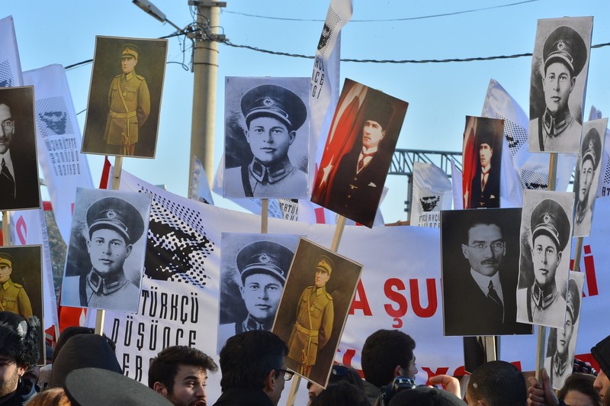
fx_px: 3047
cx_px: 305
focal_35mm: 180
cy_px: 203
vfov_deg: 7.6
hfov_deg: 11.4
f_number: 22
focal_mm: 180
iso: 800
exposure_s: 1/160
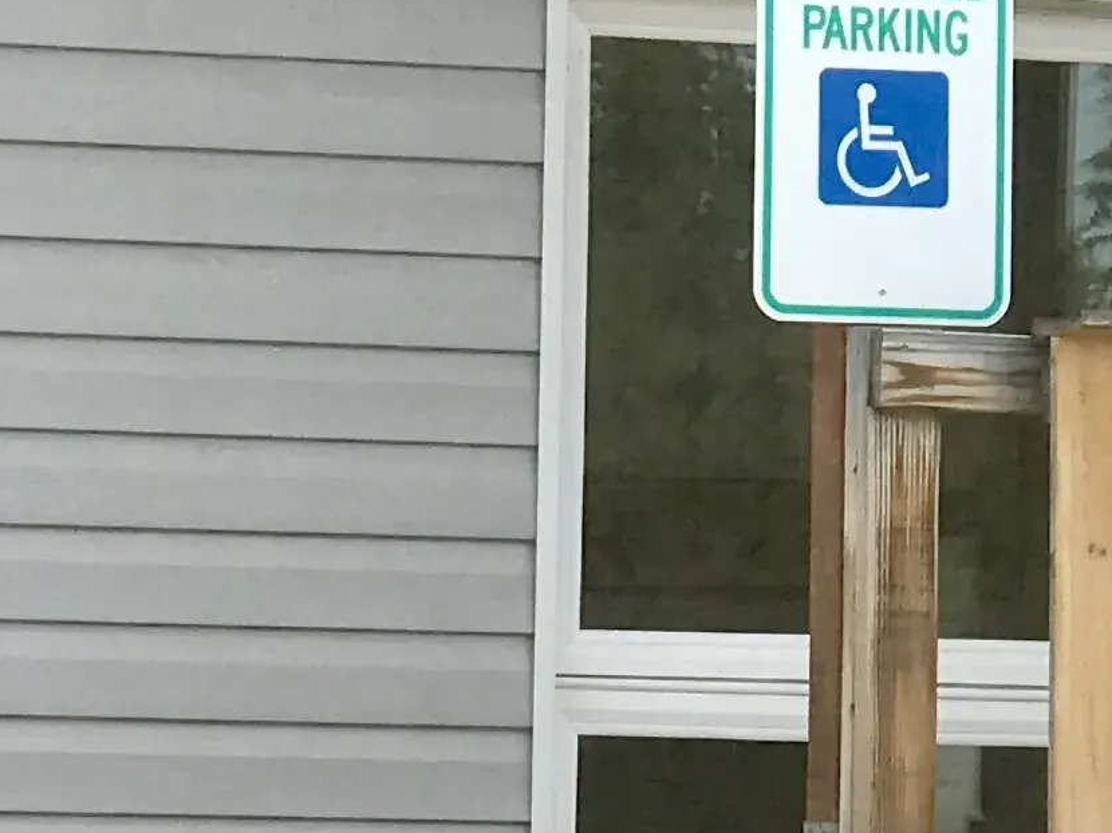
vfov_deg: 5.4
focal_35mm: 277
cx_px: 705
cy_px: 786
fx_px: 8896
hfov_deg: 7.2
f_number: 2.8
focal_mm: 6.6
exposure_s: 1/381
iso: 20
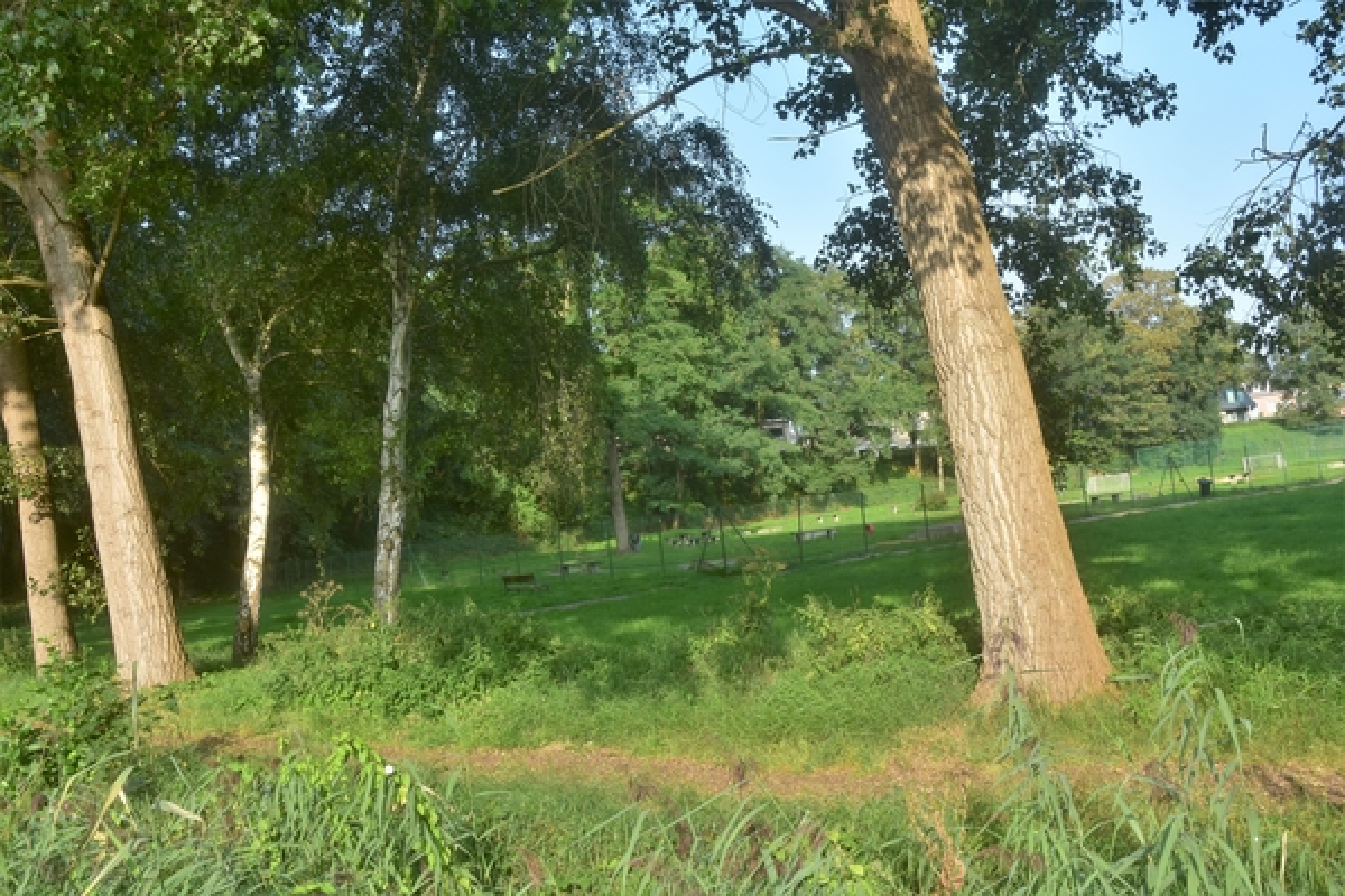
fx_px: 1345
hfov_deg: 53.1
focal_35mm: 36
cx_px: 672
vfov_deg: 36.9
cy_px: 448
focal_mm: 24
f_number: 11
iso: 200
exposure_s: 1/100
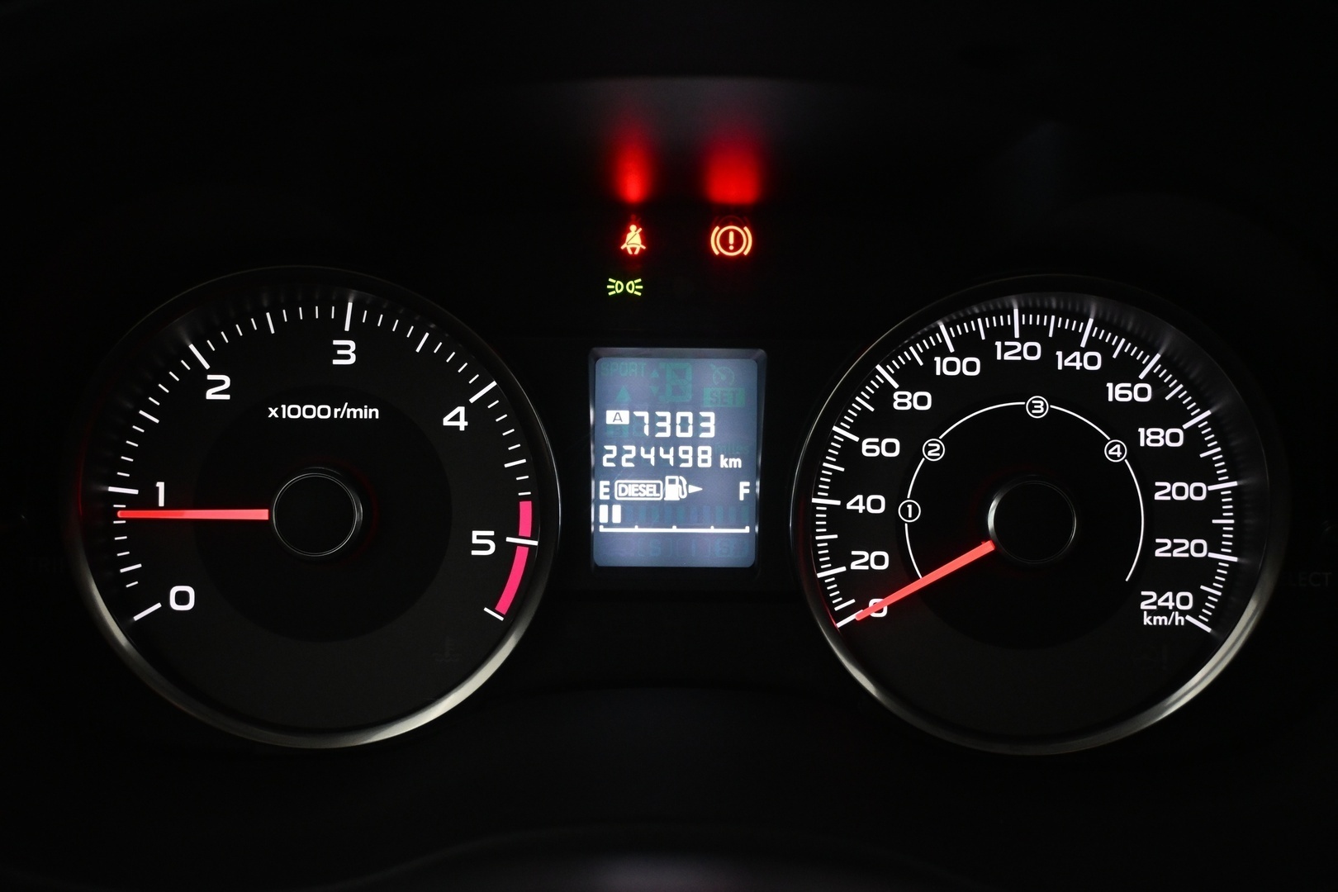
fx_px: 1812
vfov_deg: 27.7
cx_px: 669
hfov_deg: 40.5
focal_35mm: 49
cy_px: 446
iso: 2800
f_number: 5
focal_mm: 32.5
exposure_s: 1/50
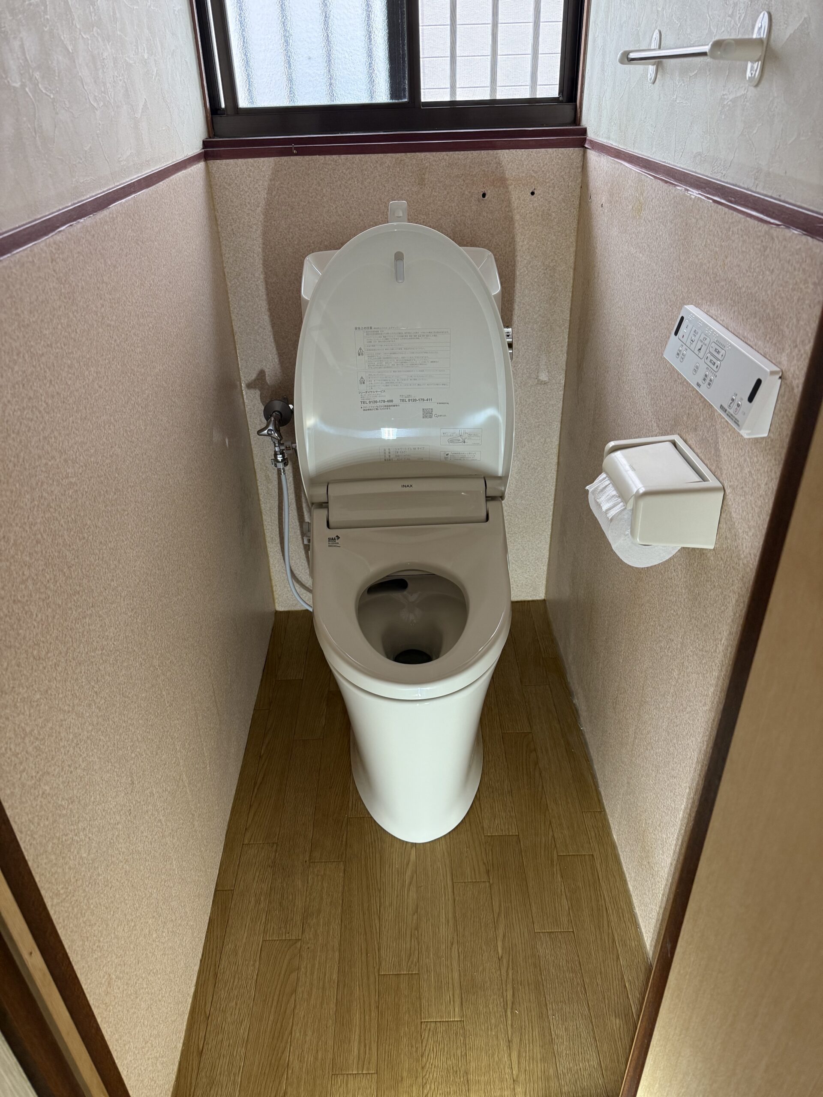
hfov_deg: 56.8
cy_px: 548
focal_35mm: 24
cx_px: 412
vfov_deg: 71.6
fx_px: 761
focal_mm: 6.76
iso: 200
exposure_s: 1/72
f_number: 1.78
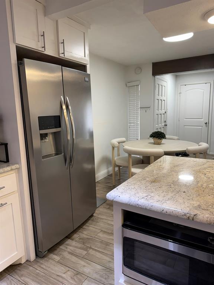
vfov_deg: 71.6
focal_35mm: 24
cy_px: 142
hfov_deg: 56.8
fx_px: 198
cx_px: 107
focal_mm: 6.76
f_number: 1.78
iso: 160
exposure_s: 1/120
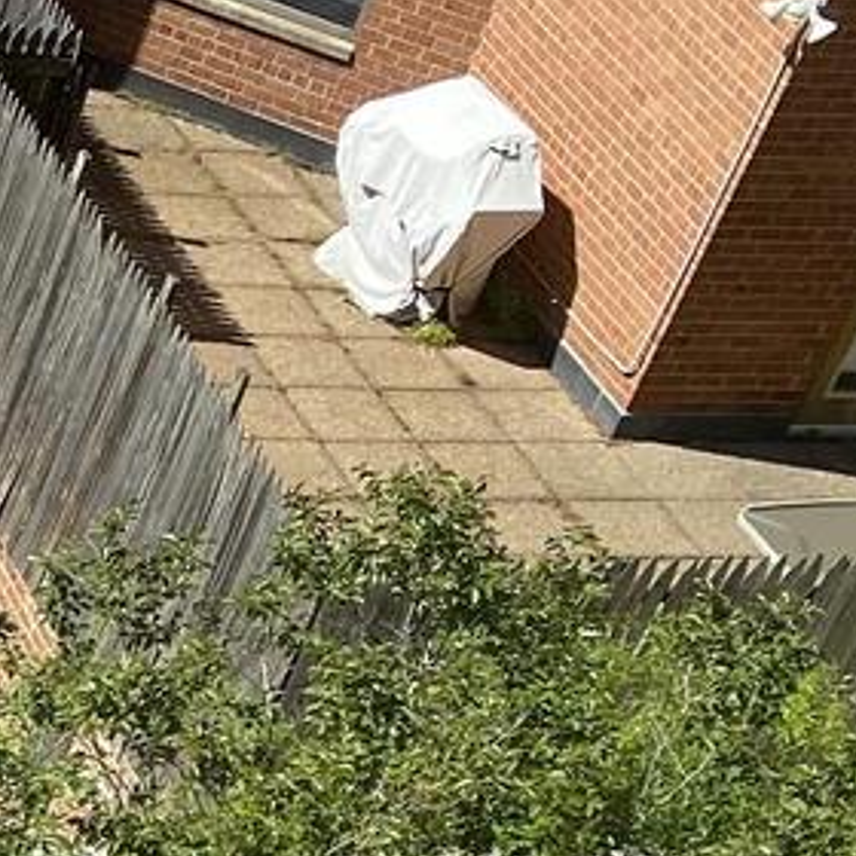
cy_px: 1489
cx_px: -1128
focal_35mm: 118
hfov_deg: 12.1
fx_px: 3301
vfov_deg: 13.4
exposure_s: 1/2268
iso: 32
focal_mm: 4.25
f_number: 1.8
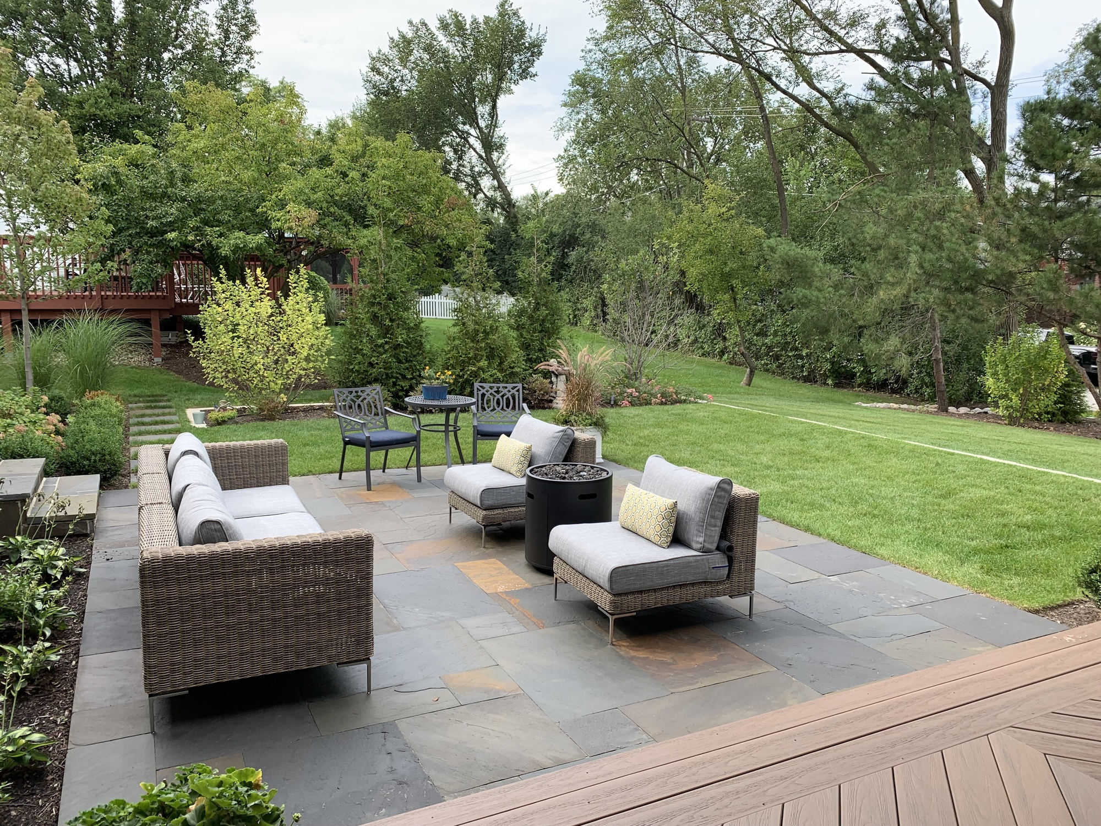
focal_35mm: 26
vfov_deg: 53.1
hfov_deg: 67.3
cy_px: 413
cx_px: 550
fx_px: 827
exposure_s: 1/424
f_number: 1.8
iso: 25
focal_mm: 4.25
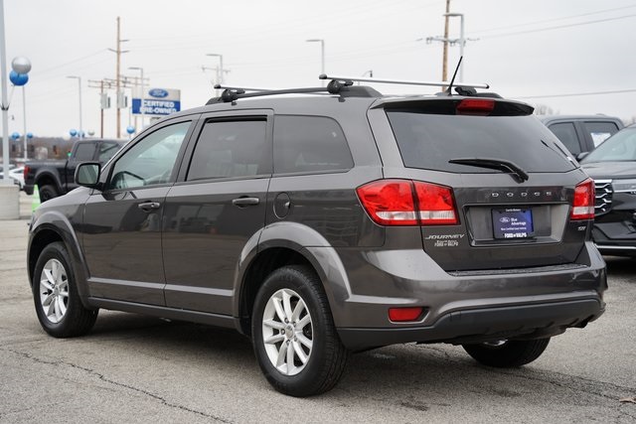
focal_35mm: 62
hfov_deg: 32.4
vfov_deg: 21.9
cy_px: 212
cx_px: 318
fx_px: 1096
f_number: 4.5
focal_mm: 62
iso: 100
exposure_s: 1/80
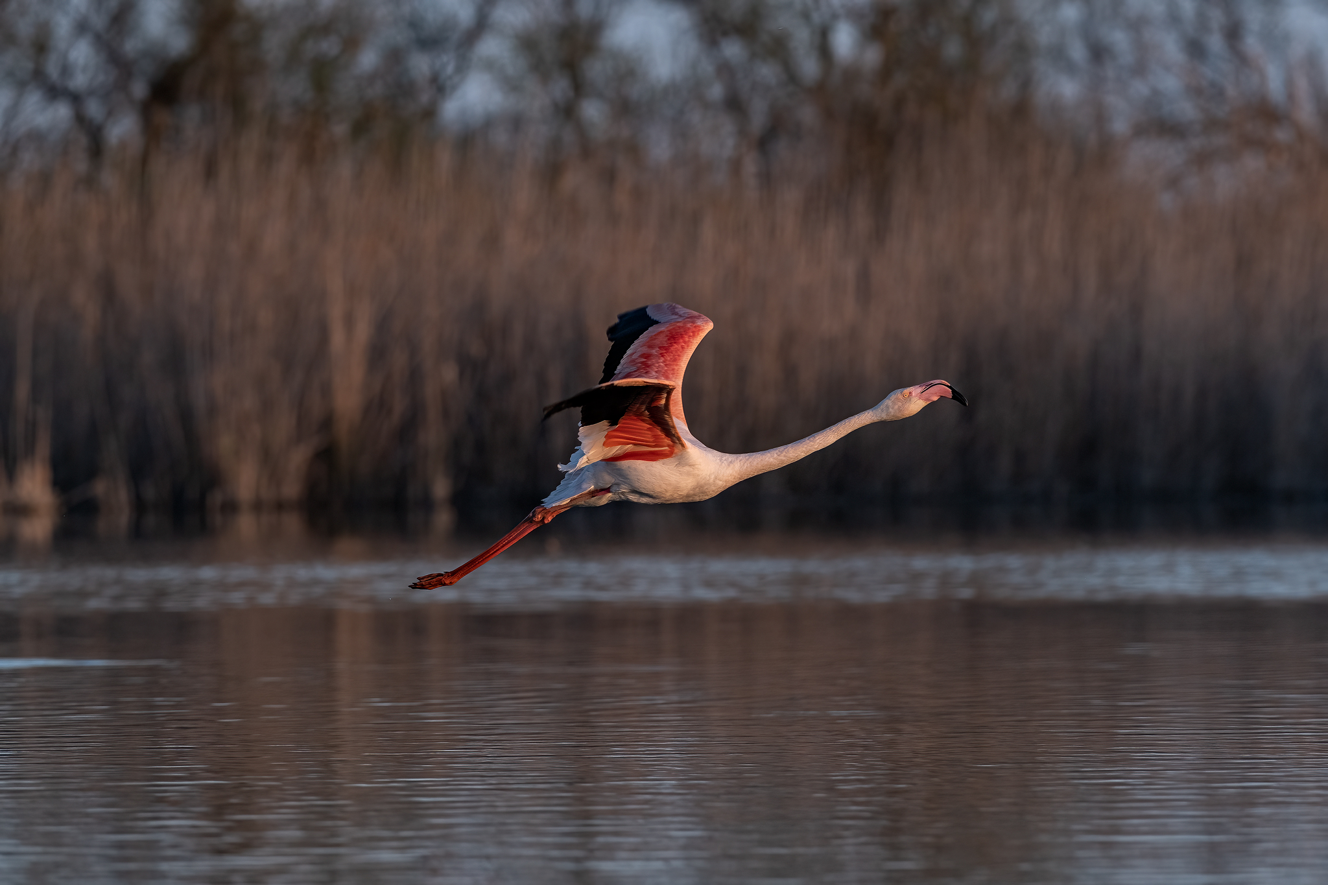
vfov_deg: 3.3
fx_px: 15491
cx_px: 664
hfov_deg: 4.9
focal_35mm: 420
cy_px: 442
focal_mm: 280
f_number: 4.5
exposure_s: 1/1600
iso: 500
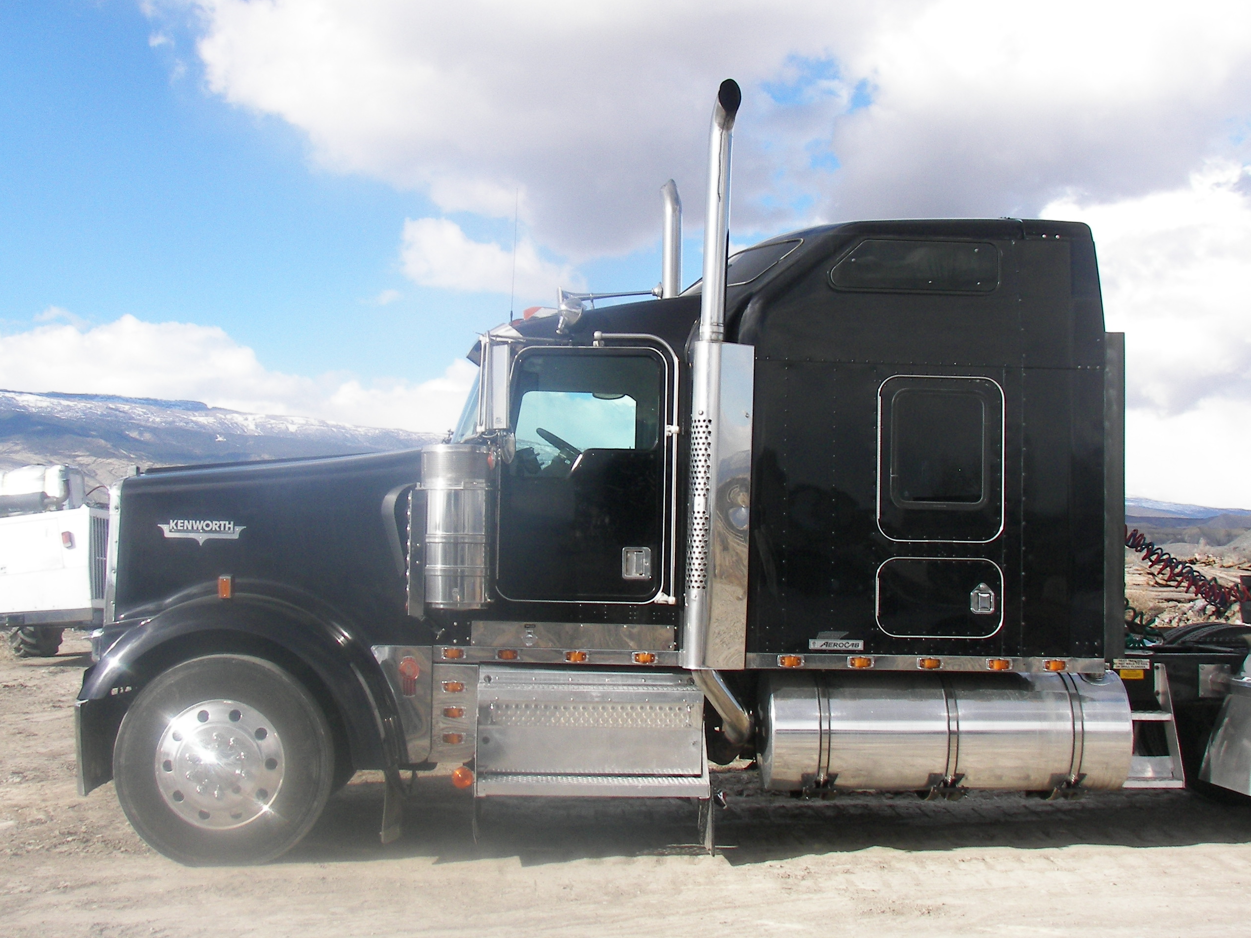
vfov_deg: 29.7
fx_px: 1771
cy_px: 465
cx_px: 625
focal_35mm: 49
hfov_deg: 38.9
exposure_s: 1/640
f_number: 4
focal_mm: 8
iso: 100
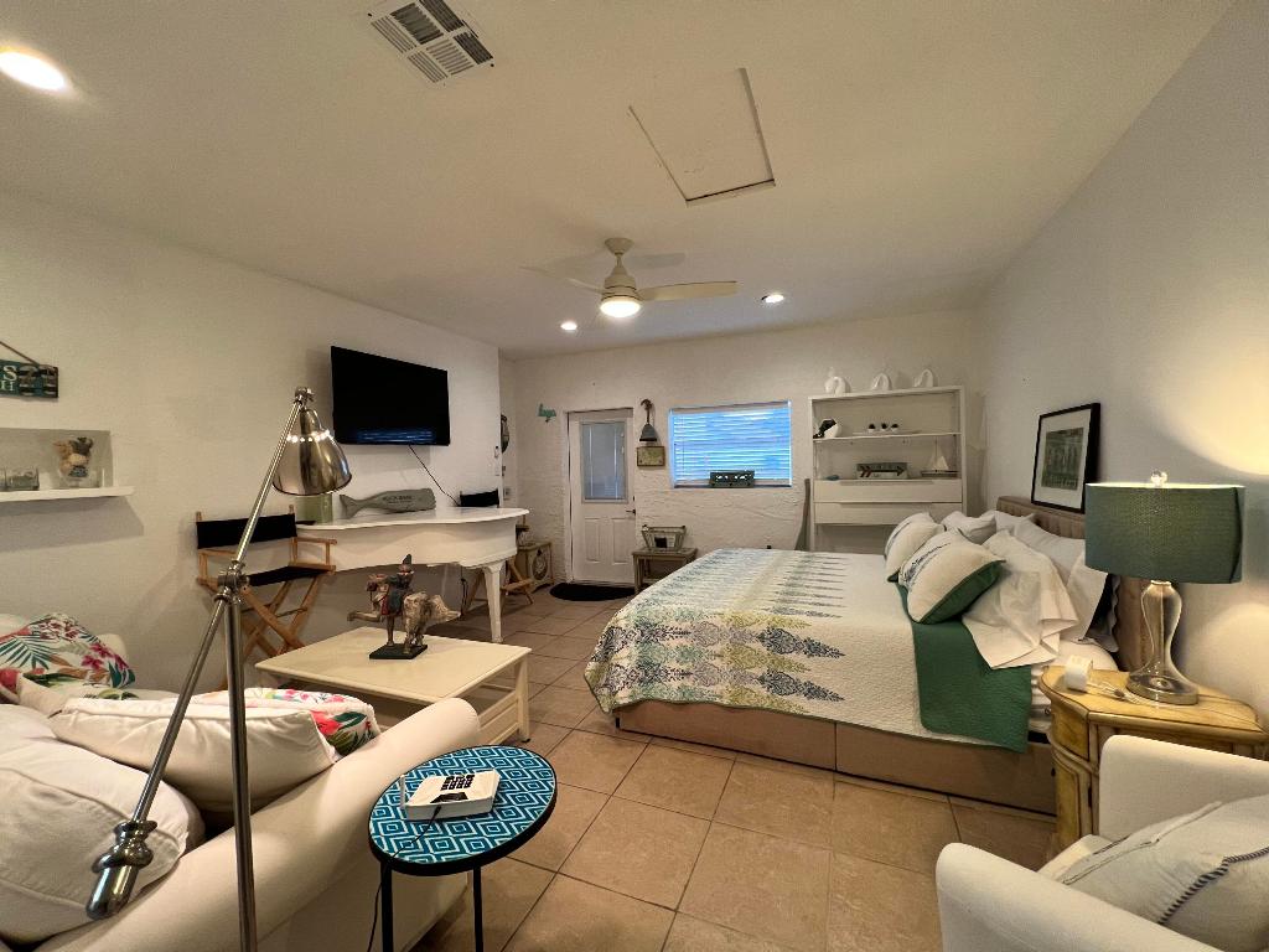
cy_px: 476
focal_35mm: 13
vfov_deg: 89.9
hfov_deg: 106.2
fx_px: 477
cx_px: 634
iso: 160
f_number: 1.8
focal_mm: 1.57
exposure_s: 1/60
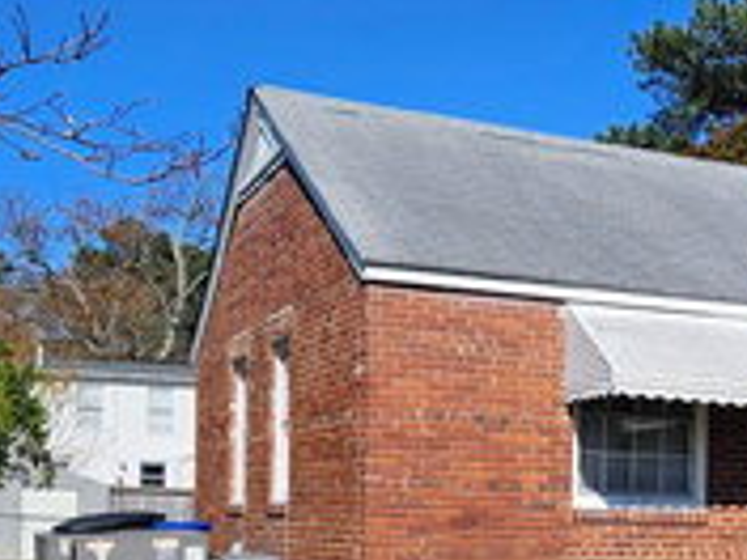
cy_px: 505
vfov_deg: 21.4
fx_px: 1446
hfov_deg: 27.9
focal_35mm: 67
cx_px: 675
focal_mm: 5.4
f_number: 1.8
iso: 25
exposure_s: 1/2882
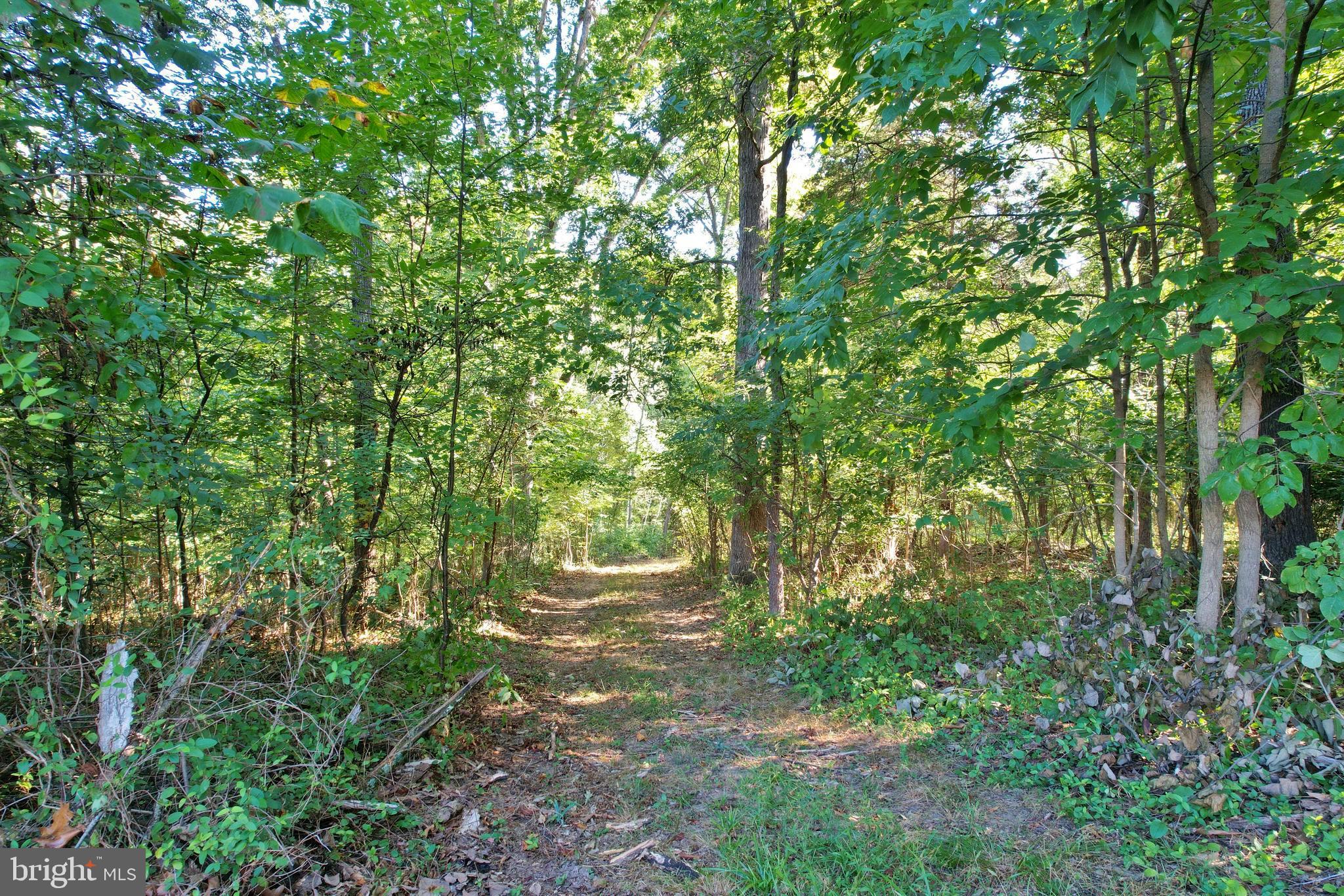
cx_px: 672
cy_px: 448
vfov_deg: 57.2
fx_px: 821
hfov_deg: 78.6
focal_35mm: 22
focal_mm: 8.38
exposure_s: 1/30
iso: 100
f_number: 2.8
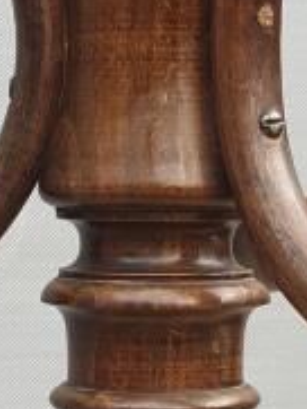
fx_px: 1736
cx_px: 113
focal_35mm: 147
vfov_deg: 13.4
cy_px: 278
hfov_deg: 10.1
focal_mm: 4.3
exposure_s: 1/100
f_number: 2.4
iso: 80
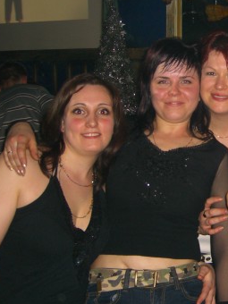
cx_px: 241
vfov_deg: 29.0
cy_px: 141
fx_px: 588
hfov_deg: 21.0
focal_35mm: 67
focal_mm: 7.9
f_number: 2.8
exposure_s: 1/60
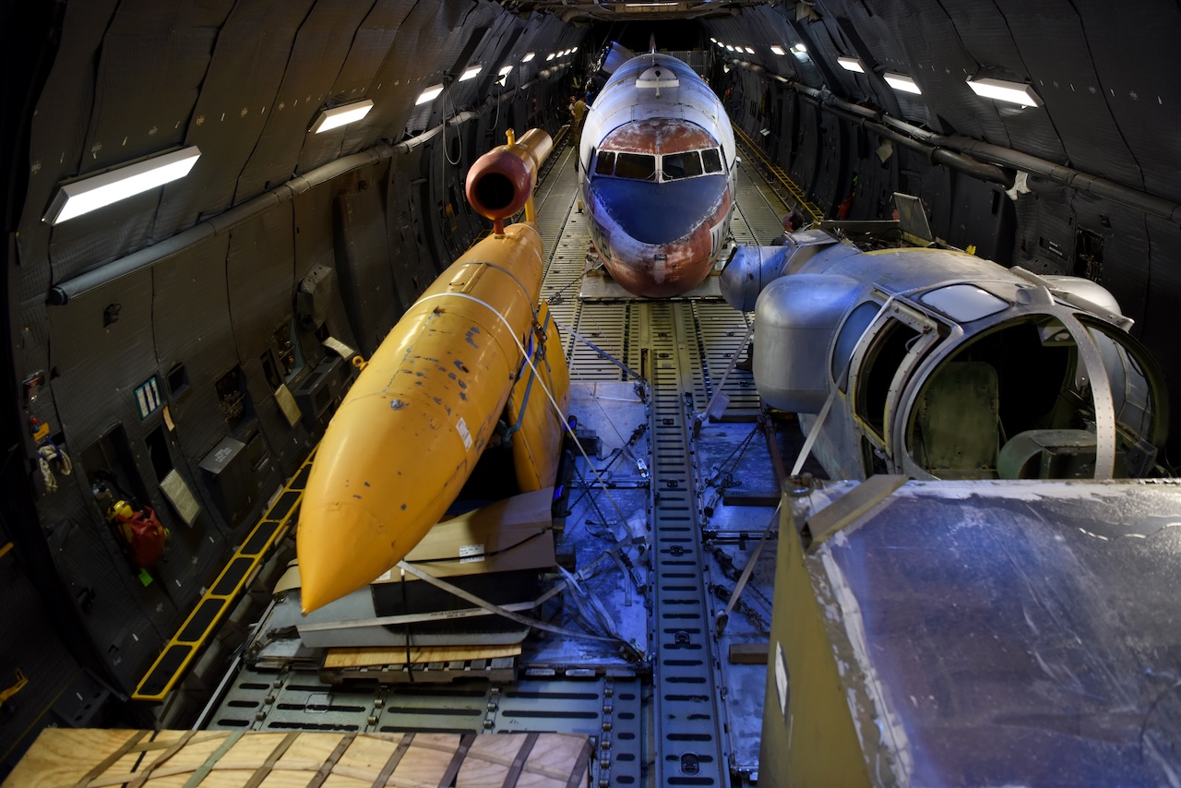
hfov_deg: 73.7
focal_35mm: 24
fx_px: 787
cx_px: 590
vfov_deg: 53.2
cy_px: 394
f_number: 3.5
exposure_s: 1/160
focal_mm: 24
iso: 1000
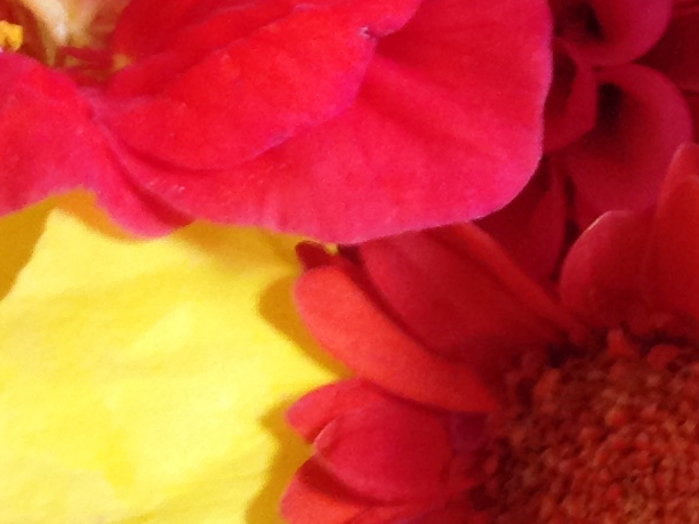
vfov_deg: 9.9
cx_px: 997
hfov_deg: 12.8
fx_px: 2989
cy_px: -9
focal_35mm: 148
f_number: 2.4
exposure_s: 1/15
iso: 160
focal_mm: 4.28
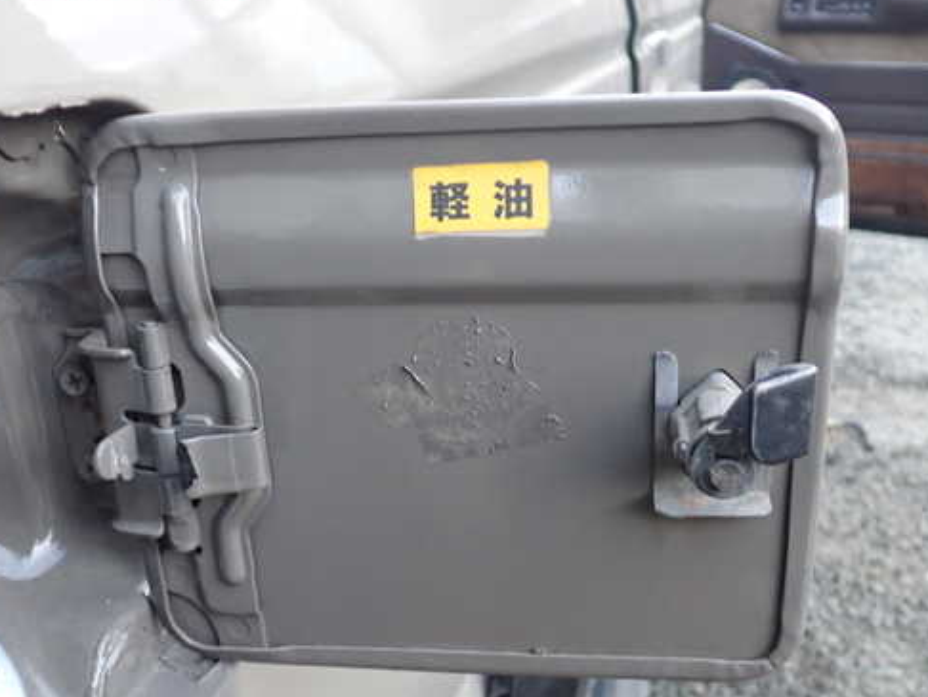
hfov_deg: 50.1
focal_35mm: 37
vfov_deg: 38.7
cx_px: 456
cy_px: 384
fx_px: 992
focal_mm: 5.4
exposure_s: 1/30
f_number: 2.3
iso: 640
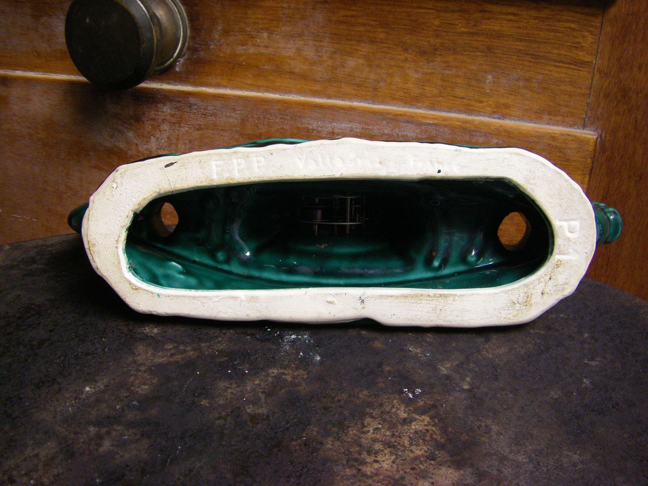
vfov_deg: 37.7
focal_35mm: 38
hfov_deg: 49.0
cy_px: 243
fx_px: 711
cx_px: 324
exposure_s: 1/50
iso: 250
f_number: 3.5
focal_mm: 6.3
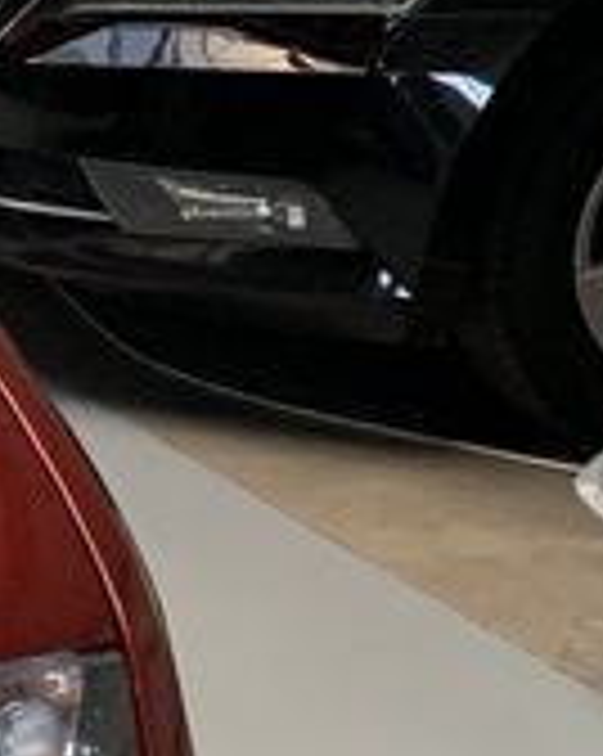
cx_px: -1233
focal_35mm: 155
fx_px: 3464
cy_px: 328
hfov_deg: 8.3
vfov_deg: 12.5
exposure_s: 1/60
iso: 125
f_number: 1.8
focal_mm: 4.25
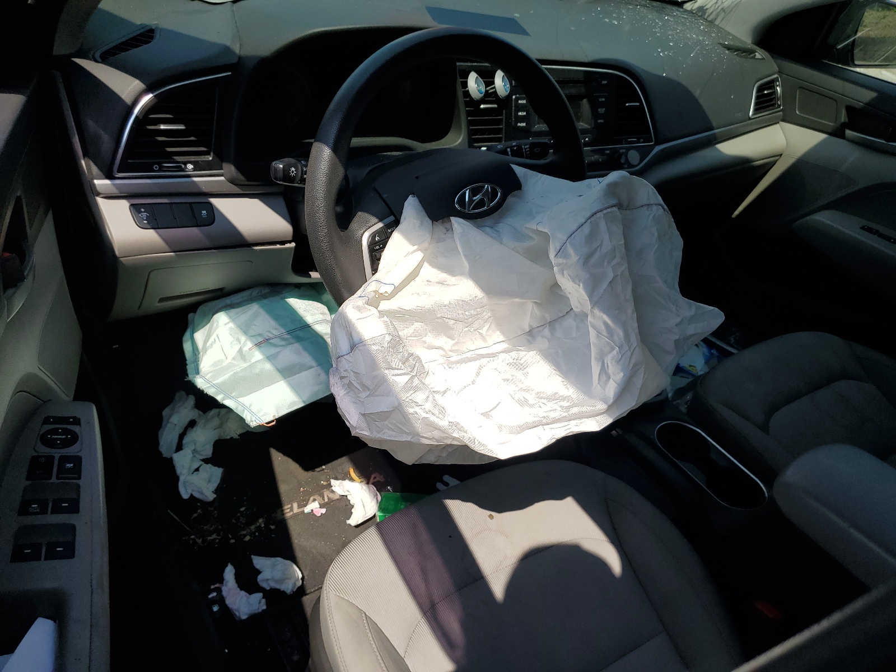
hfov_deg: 67.3
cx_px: 448
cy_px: 336
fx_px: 673
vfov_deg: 53.1
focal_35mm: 26
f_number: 1.5
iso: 50
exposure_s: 1/5000
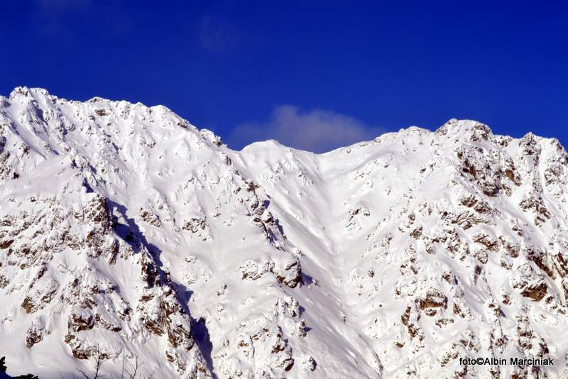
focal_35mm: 69
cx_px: 284
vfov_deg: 19.7
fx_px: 1089
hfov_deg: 29.2
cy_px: 190
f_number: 10
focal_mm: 46
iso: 100
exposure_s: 1/400
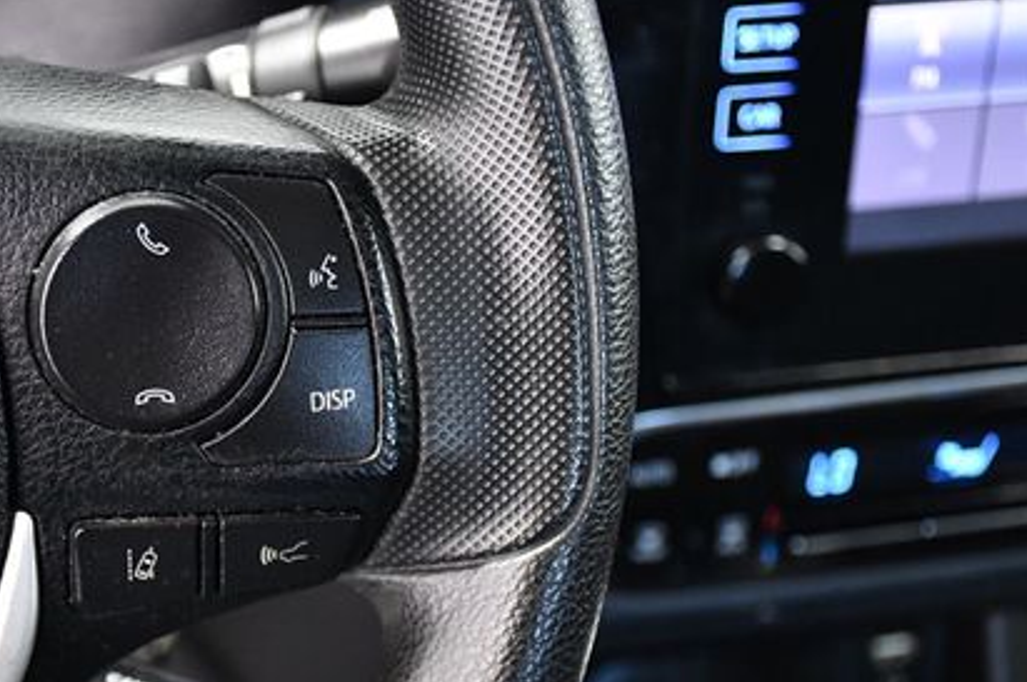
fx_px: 2308
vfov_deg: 16.8
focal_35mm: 81
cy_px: 477
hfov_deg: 24.9
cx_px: 280
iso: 2500
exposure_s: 1/60
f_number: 4.2
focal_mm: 35
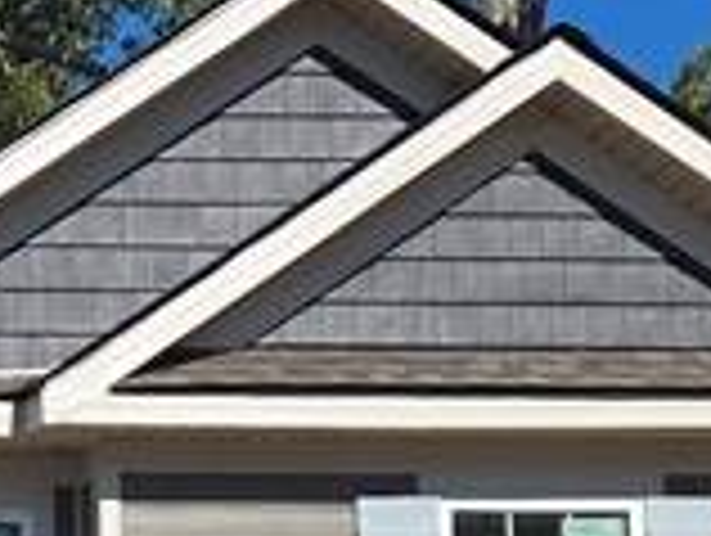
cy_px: 982
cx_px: -315
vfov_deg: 9.5
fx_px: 3065
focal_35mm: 149
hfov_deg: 12.6
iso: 25
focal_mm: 5.4
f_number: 1.8
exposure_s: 1/2510
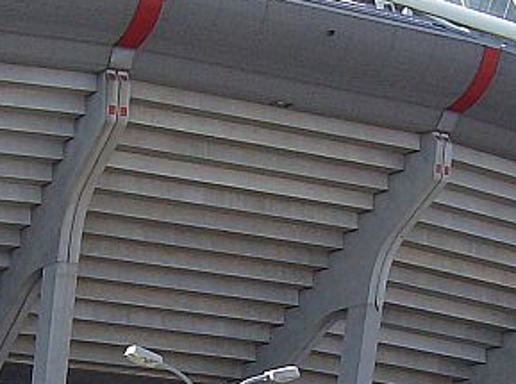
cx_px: 304
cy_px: 315
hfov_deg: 12.2
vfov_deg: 9.0
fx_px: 2423
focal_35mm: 163
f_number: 5.1
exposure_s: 1/457
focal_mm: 7.7
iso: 100
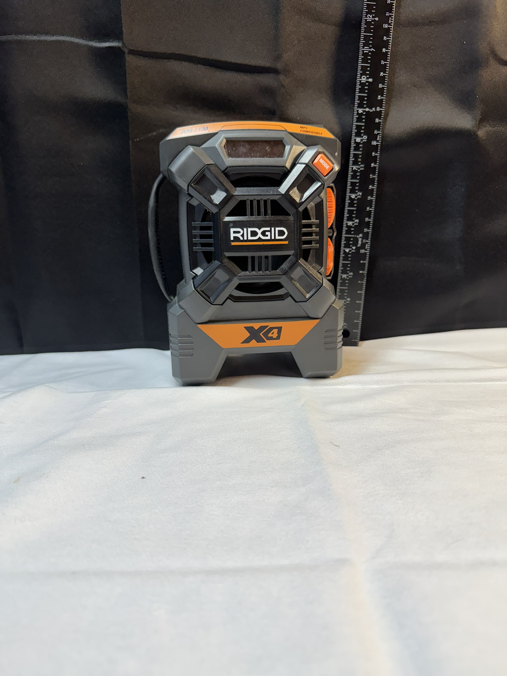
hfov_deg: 56.8
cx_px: 254
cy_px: 338
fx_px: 469
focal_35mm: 24
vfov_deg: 71.6
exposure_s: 1/120
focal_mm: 6.76
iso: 125
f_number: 1.78
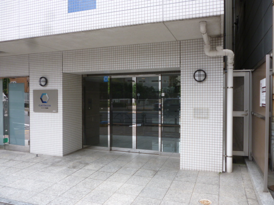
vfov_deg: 49.7
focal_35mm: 28
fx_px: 222
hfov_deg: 63.4
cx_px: 137
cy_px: 102
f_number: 3.1
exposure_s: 1/80
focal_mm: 5
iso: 100
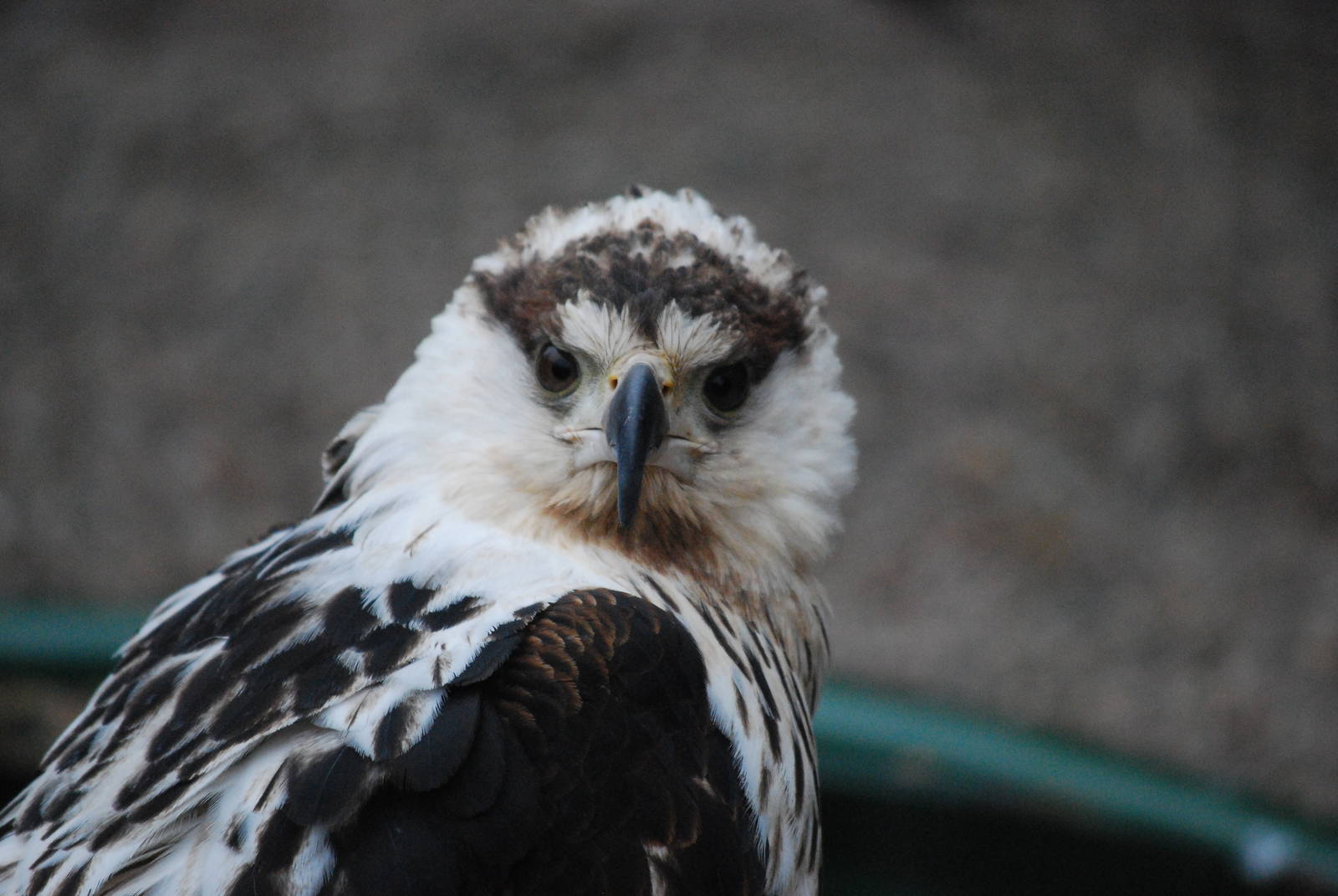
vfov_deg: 4.6
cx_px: 669
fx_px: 11163
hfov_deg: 6.9
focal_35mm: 300
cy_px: 448
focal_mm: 200
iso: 1600
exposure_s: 1/500
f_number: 5.6
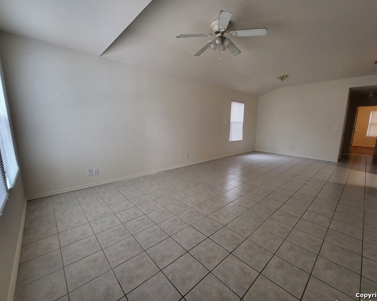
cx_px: 200
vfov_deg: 88.0
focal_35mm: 14
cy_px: 151
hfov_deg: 100.6
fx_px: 156
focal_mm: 1.74
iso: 160
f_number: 2.2
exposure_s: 1/60
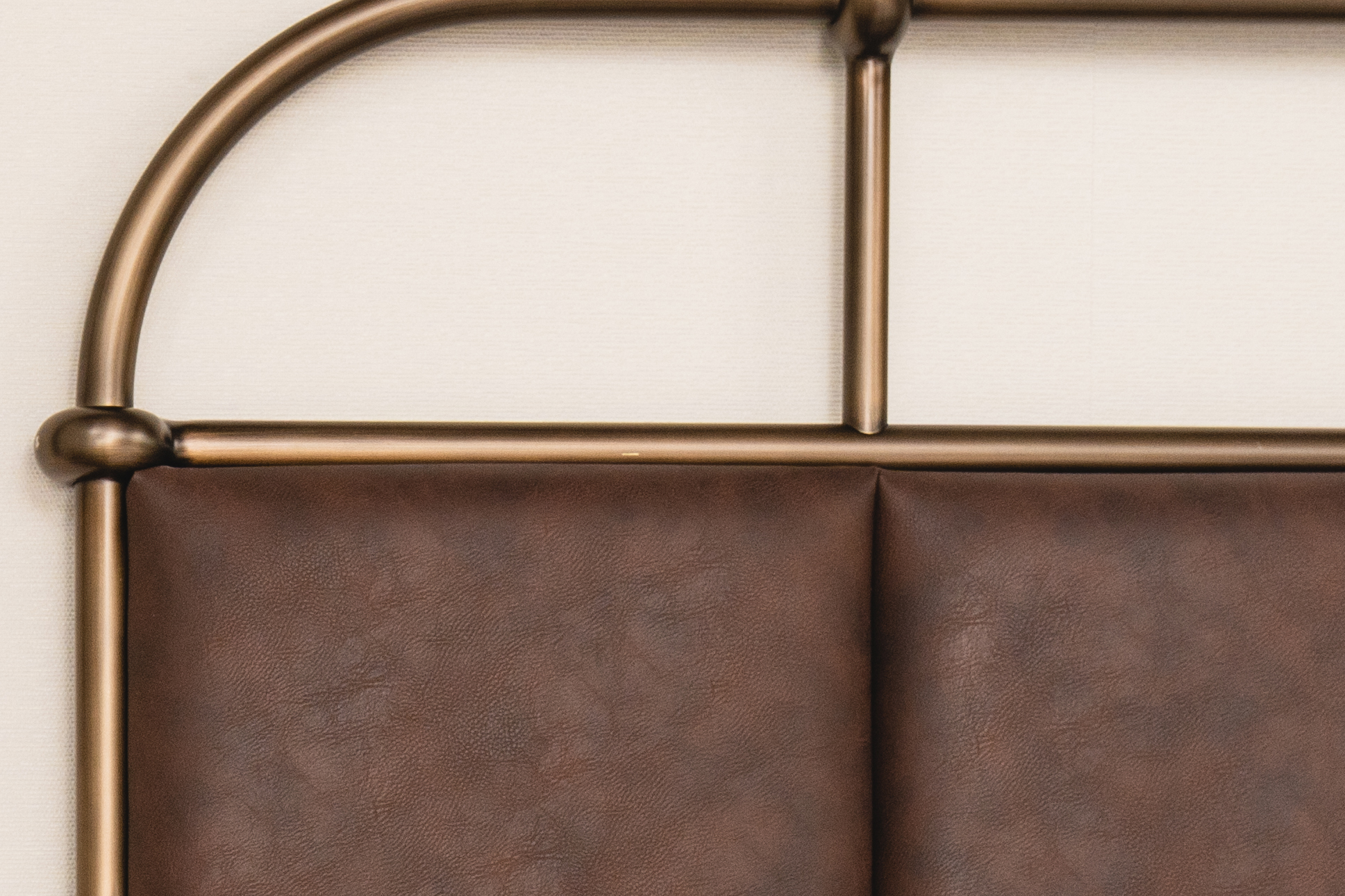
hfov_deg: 16.2
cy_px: 1367
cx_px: -100
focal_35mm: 123
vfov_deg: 10.7
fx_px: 4595
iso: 400
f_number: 5
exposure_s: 1/60
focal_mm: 34
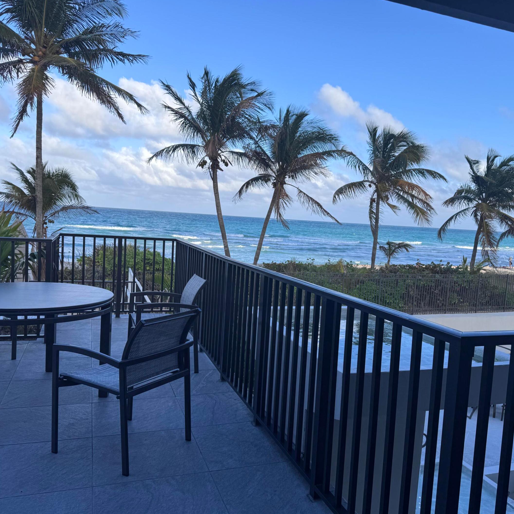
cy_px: 261
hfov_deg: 55.5
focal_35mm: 29
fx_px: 487
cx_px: 288
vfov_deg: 55.6
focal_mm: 6.76
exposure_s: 1/2506
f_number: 1.78
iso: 80
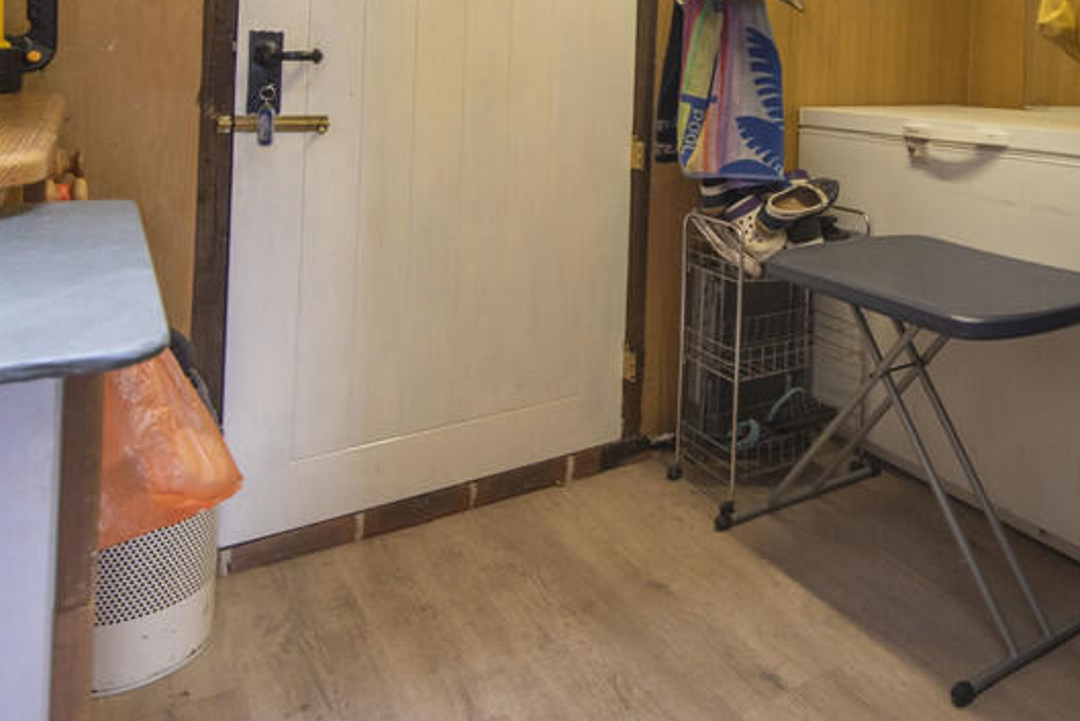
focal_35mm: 31
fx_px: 930
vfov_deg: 39.2
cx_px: 853
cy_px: 65
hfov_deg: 56.2
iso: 640
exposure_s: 1/20
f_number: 8
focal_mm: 16
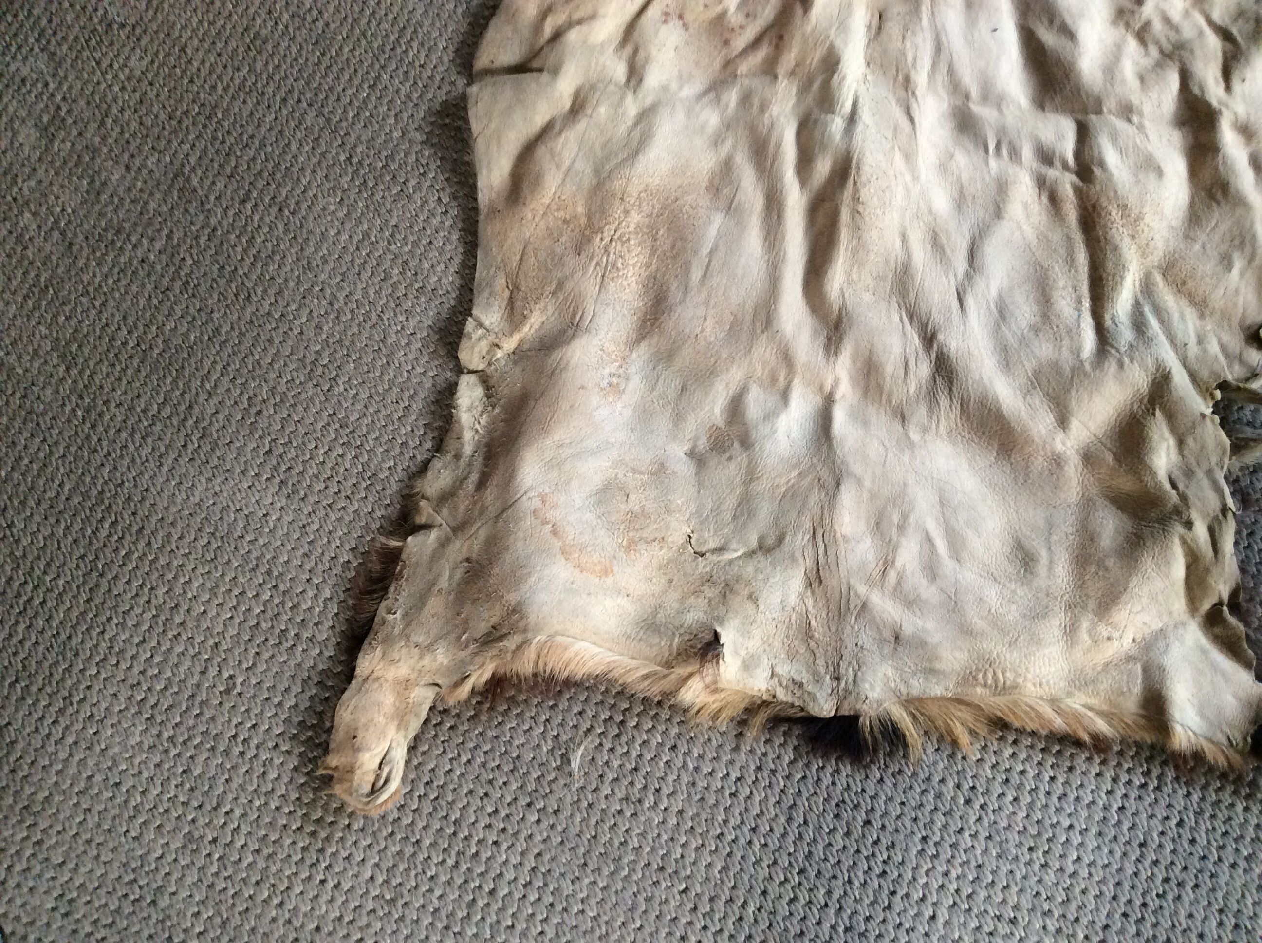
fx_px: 1165
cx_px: 631
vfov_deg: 44.1
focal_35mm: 32
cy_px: 472
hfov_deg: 56.9
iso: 125
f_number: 2.4
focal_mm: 3.3
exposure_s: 1/25
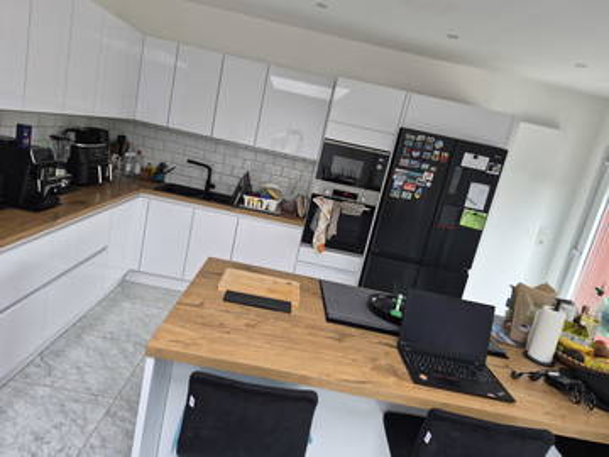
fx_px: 405
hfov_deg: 73.9
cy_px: 228
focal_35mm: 23
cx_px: 304
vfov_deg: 58.9
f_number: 1.8
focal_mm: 5.4
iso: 320
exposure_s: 1/100
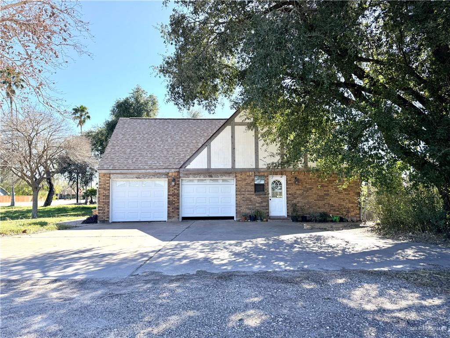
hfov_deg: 71.6
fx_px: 312
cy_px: 169
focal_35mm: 24
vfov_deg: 56.8
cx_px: 225
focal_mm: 6.76
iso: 100
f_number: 1.78
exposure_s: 1/2169
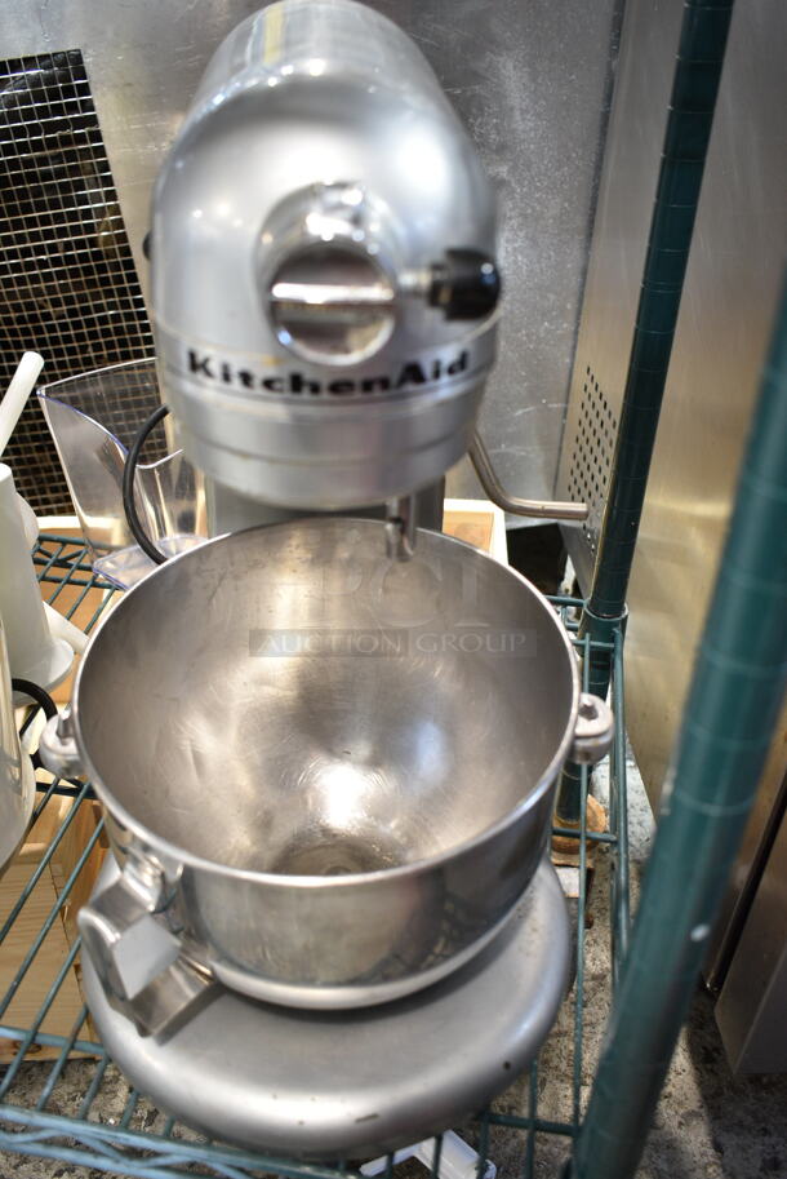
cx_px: 394
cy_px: 590
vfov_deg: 57.2
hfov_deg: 40.0
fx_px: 1080
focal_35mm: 33
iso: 720
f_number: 3.8
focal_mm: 22
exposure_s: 1/30
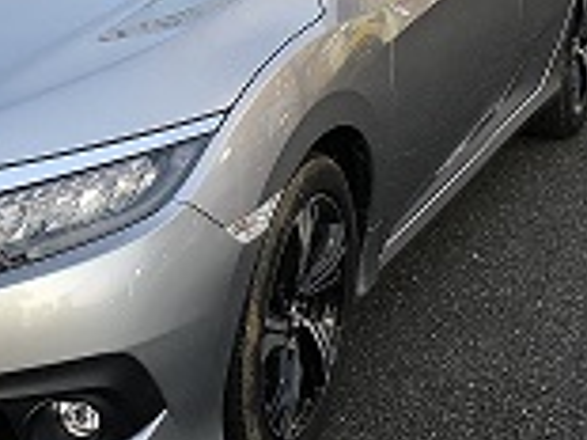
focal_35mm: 91
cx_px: 208
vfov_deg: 16.2
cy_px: 220
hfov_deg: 21.5
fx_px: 1542
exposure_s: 1/17
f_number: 1.8
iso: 40
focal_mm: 3.99
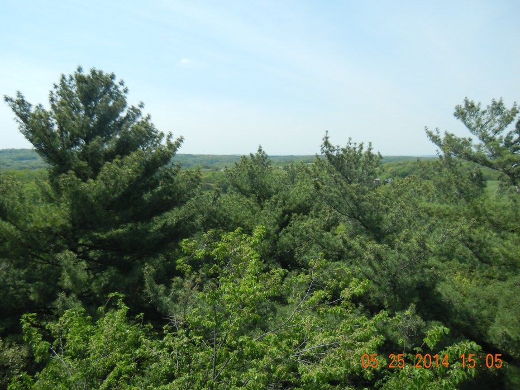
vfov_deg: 42.9
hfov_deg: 55.3
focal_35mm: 33
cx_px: 251
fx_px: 496
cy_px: 191
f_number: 7
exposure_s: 1/340
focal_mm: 5.4
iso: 160
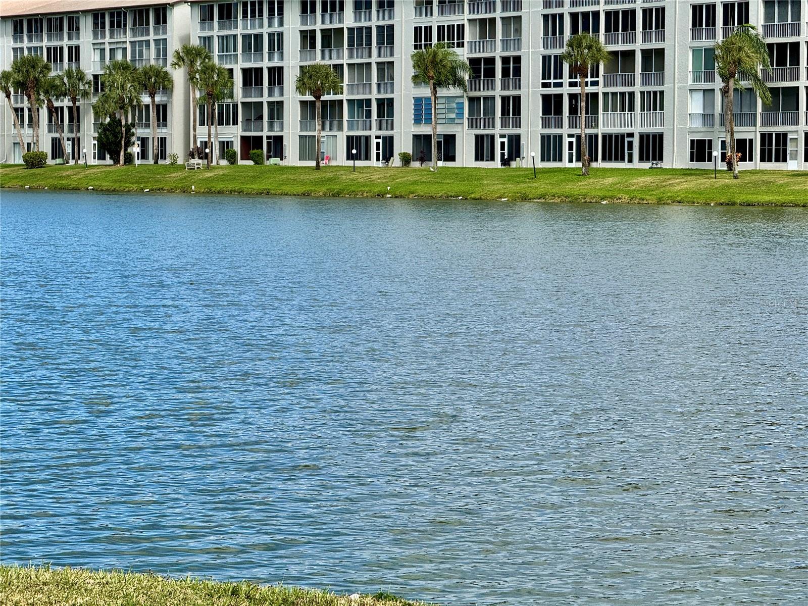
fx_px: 2801
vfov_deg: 12.3
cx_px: 404
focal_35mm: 120
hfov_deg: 16.4
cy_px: 303
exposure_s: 1/1546
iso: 50
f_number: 2.8
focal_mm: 15.66
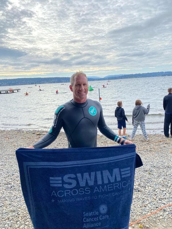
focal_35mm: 26
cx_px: 86
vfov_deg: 67.3
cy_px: 114
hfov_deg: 53.1
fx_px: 172
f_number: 1.8
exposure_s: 1/1093
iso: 32
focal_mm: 4.25
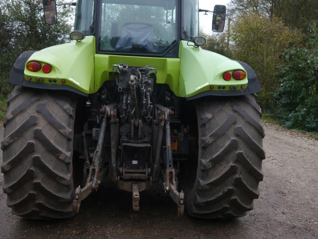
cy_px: 100
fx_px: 340
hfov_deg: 50.1
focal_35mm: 37
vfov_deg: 38.5
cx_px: 150
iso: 200
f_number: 3.5
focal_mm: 14
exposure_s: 1/60
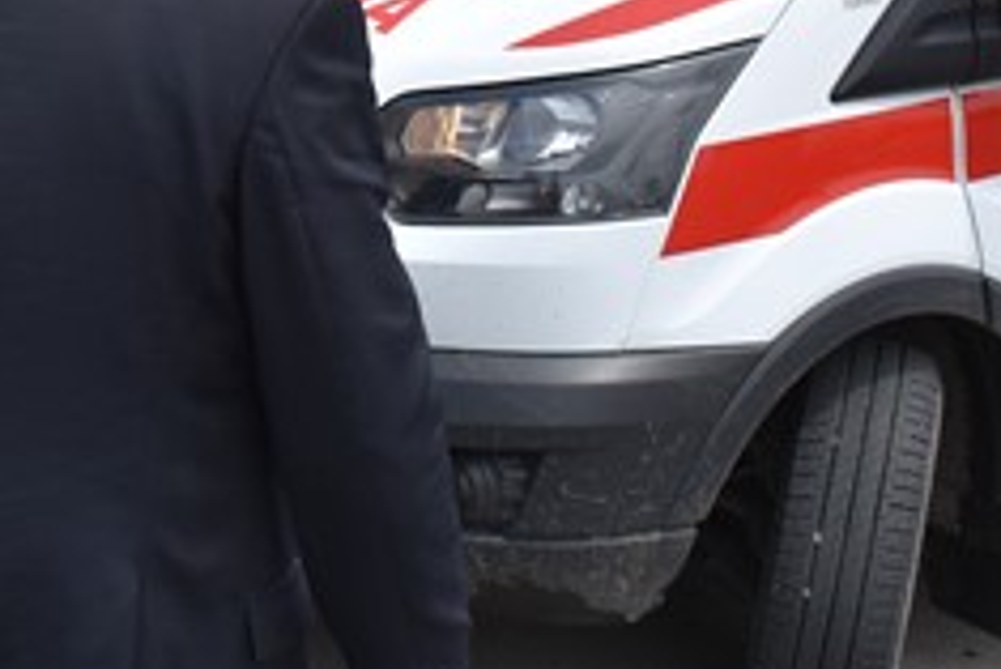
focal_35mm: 83
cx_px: 13
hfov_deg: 23.5
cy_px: -121
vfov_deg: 15.9
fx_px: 2309
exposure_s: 1/500
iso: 220
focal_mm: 20
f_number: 8
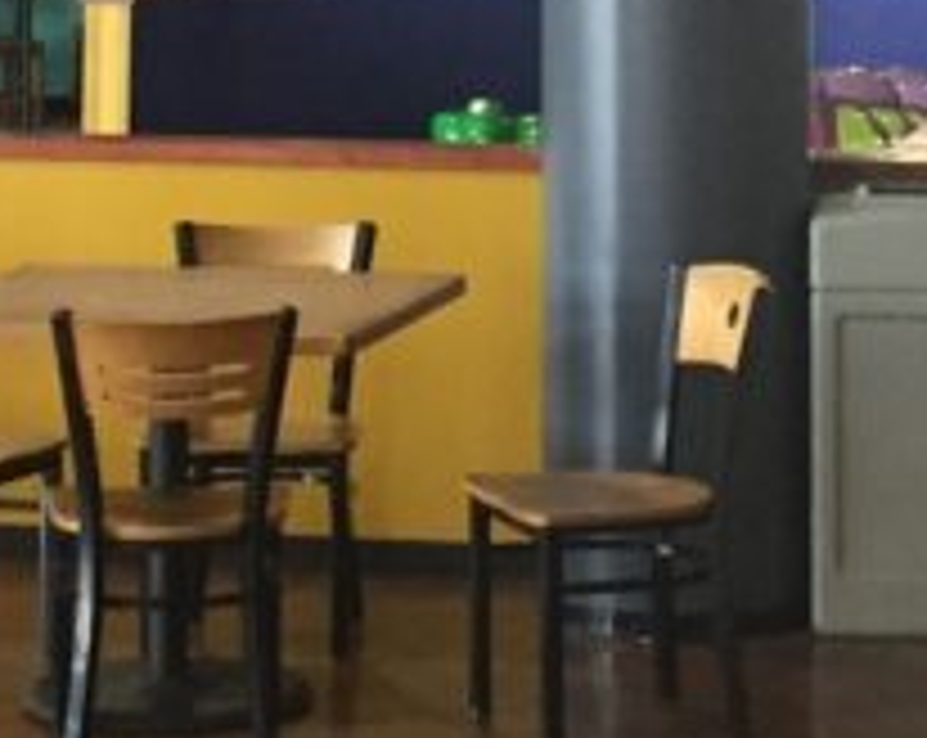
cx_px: 518
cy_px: -392
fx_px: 3861
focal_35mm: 141
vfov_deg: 10.5
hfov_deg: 13.7
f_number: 2.2
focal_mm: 4.15
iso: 200
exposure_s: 1/30
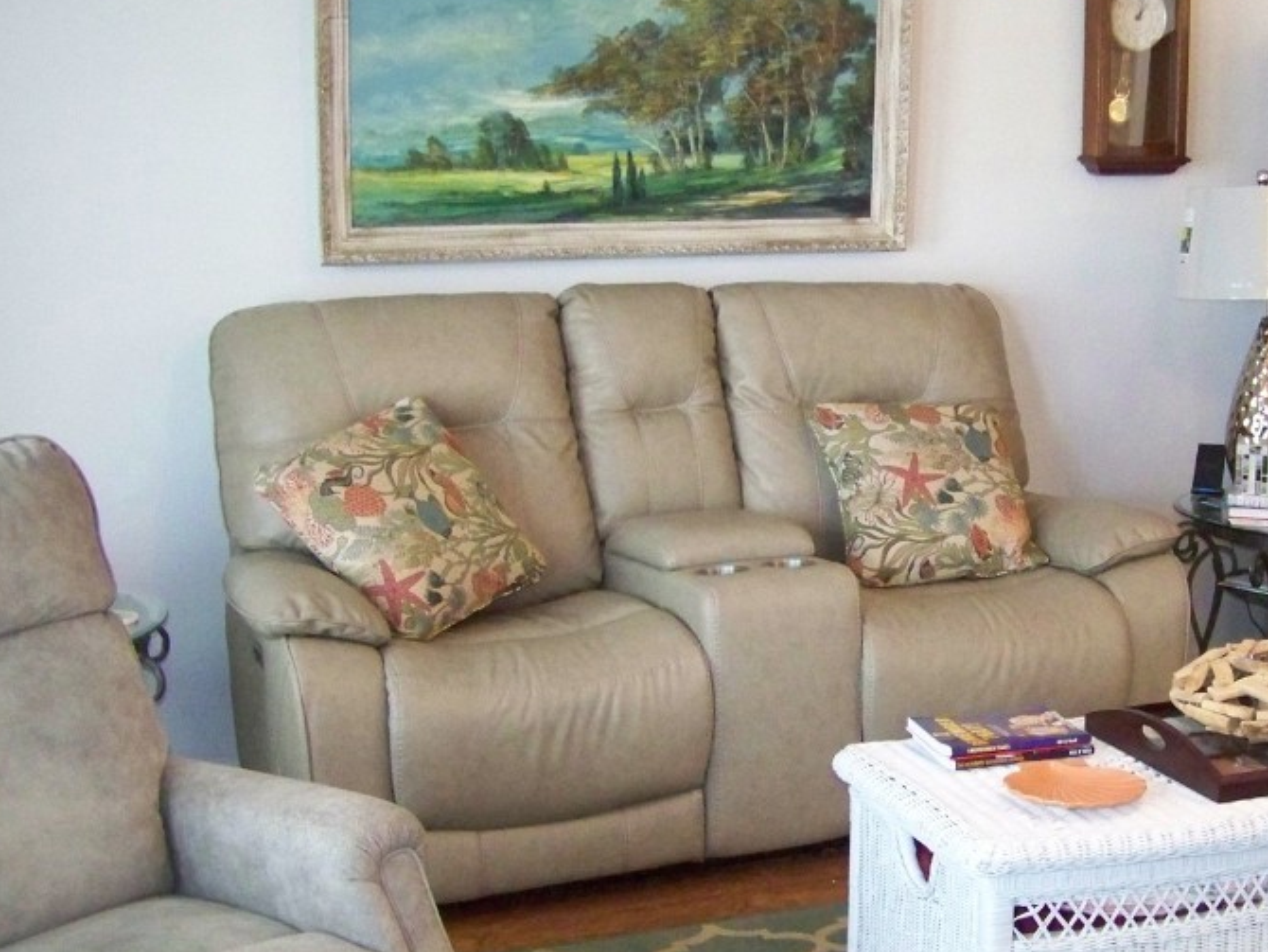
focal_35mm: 55
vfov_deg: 26.5
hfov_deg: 34.6
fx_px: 2015
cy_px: 577
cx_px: 857
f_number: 2.8
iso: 640
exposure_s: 1/30
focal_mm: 5.85
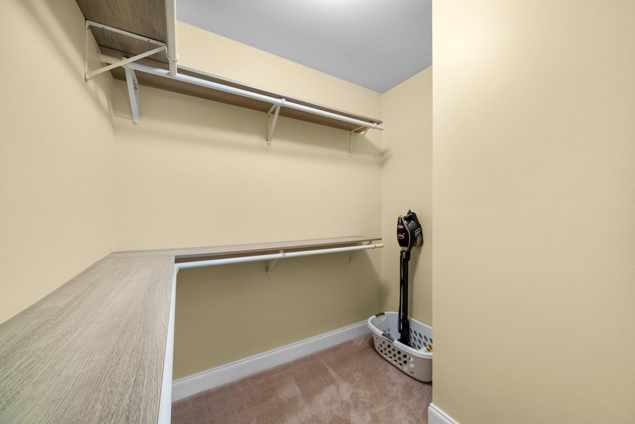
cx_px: 318
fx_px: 212
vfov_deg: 90.1
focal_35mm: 12
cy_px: 212
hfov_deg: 112.6
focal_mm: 12
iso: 1600
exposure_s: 1/2.5
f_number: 8
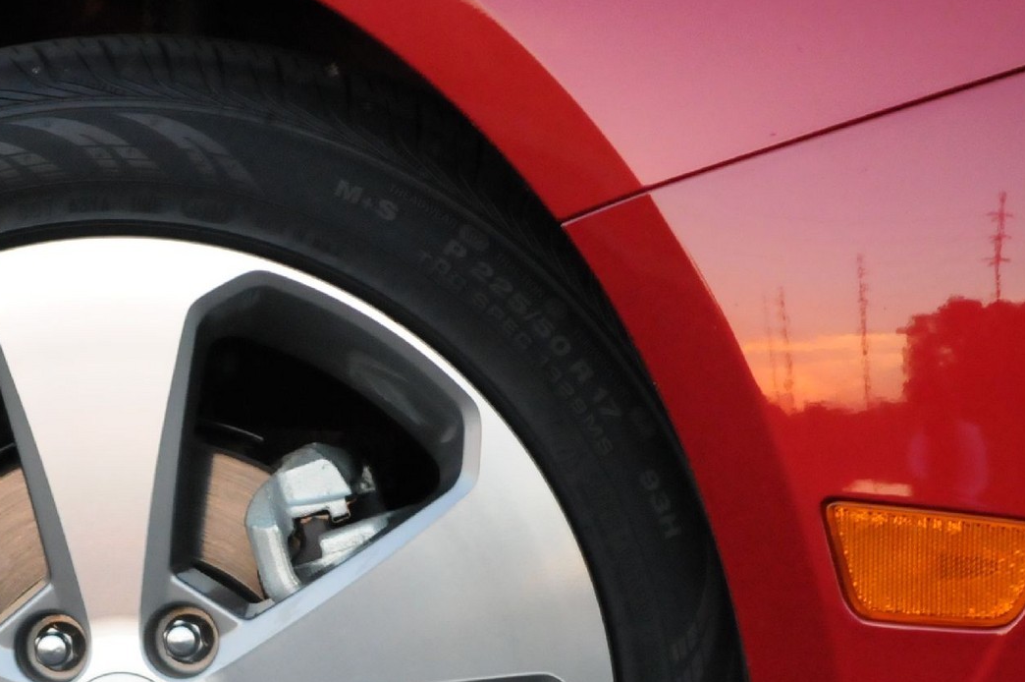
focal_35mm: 305
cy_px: 690
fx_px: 8681
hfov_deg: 6.7
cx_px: 81
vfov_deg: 4.5
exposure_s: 1/125
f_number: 5
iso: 2000
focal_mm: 85
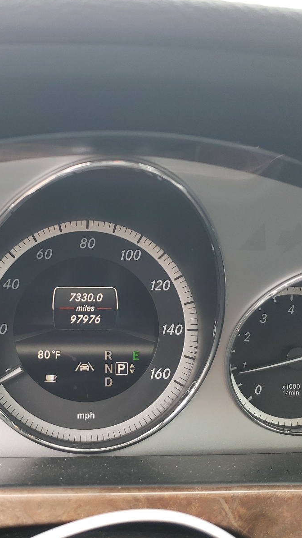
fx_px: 541
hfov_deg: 30.7
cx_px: 77
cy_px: 268
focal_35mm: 38
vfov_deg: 52.8
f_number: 1.5
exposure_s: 1/100
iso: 79
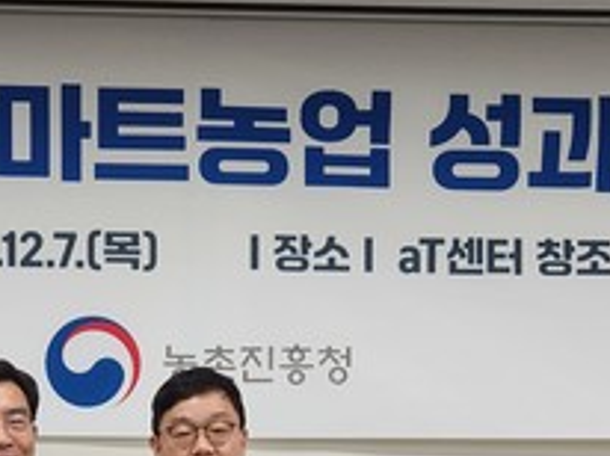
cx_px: 127
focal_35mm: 67
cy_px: 613
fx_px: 1179
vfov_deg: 19.9
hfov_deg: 28.4
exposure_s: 1/120
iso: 200
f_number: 1.8
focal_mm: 5.4
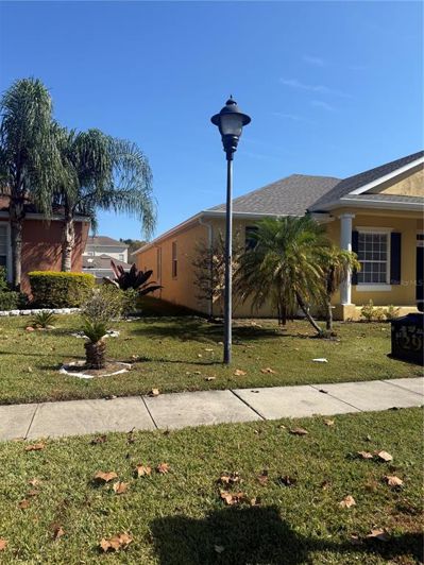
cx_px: 212
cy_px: 282
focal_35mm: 24
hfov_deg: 56.8
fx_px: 392
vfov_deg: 71.6
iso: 80
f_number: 1.78
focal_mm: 6.76
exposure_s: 1/4167
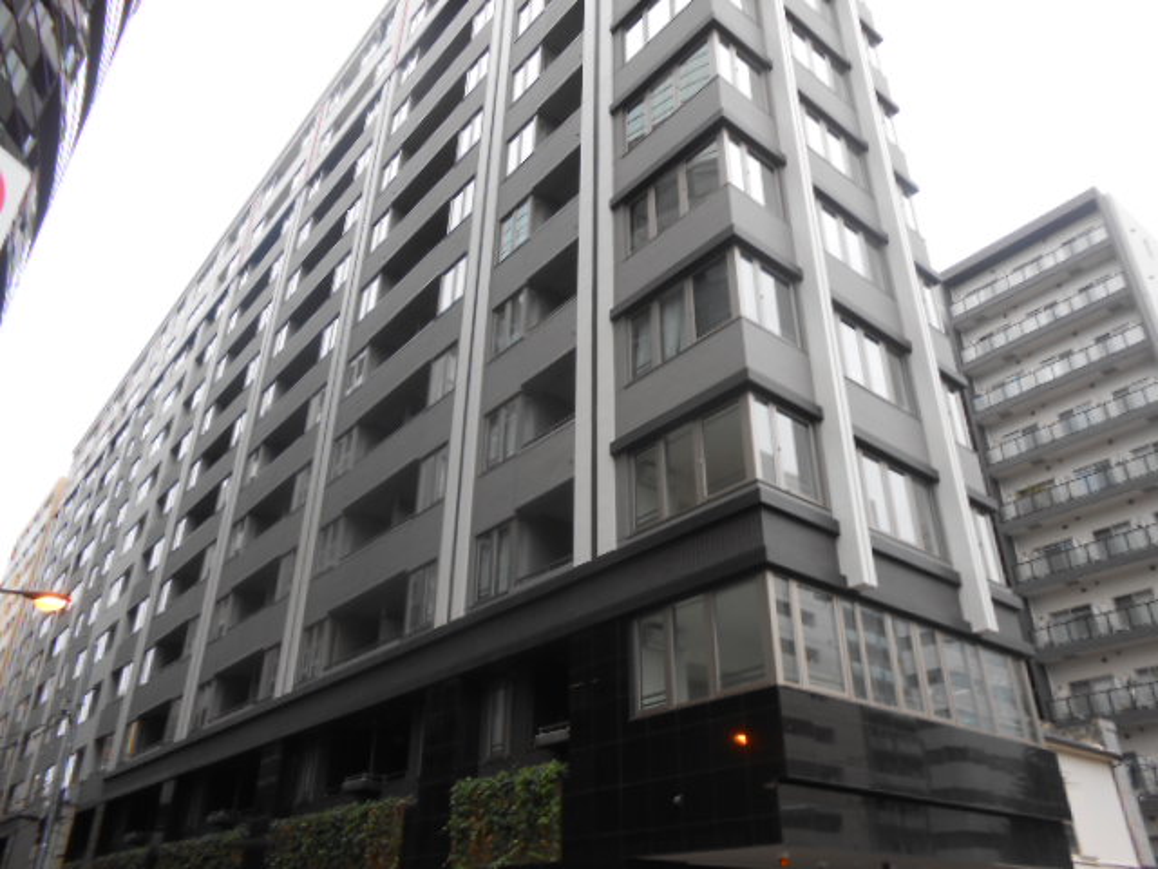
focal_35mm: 26
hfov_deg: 67.3
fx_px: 870
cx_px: 579
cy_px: 434
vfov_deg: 53.1
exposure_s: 1/30
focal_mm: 4.6
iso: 80
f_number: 3.5
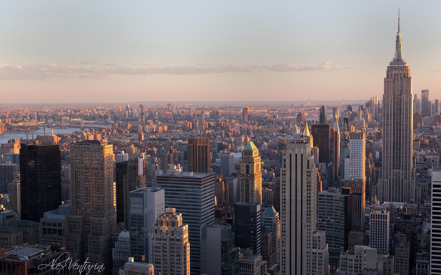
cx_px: 220
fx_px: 577
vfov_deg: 26.9
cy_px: 133
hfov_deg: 41.8
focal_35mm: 48
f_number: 10
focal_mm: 31.5
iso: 1250
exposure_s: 1/180
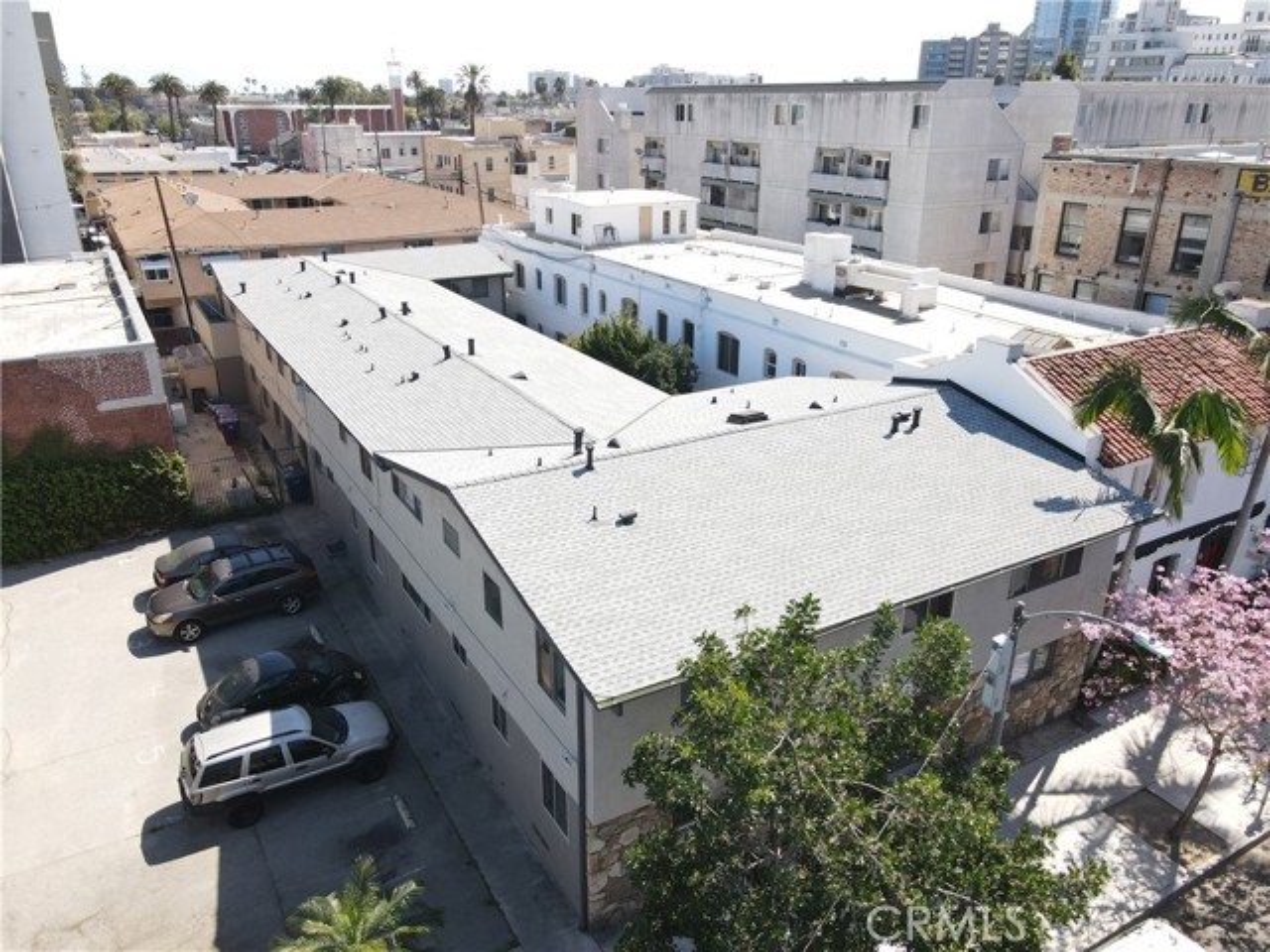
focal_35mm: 24
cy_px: 476
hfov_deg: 71.6
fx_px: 881
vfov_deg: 56.8
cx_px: 635
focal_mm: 4.5
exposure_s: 1/20
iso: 100
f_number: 2.8
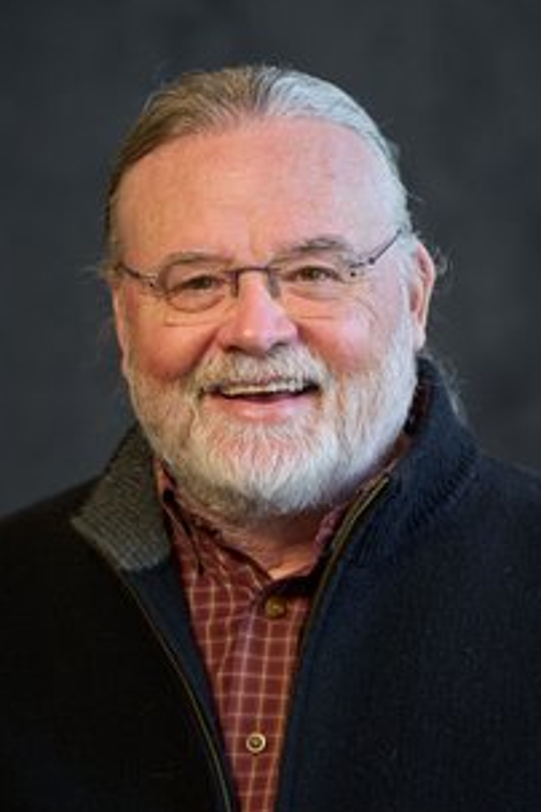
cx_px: 293
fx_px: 3922
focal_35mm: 174
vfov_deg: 11.8
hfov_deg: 7.9
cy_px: 453
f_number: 3.5
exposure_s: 1/250
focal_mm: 128
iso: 3200
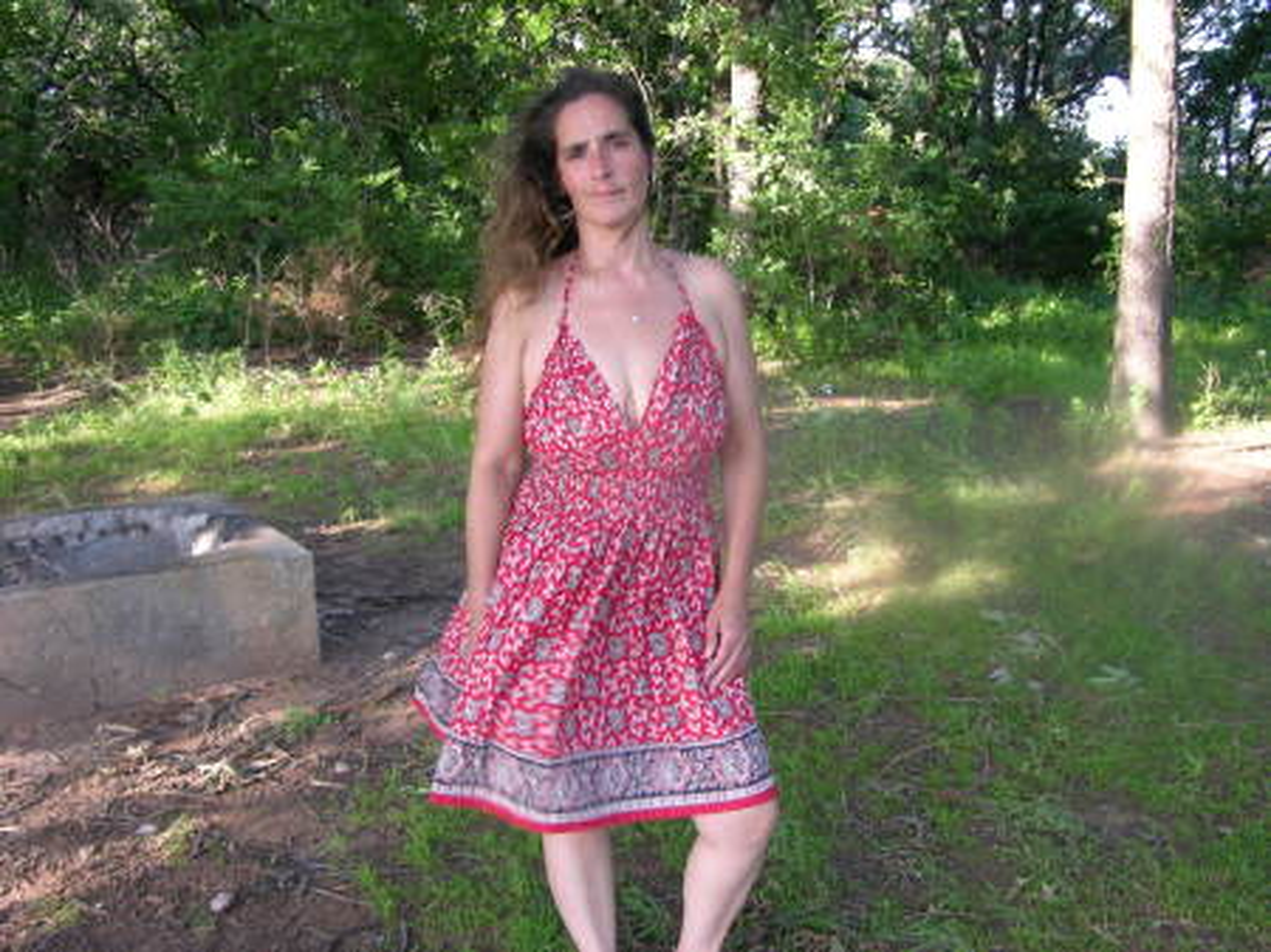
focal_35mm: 35
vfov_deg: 40.7
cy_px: 476
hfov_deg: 52.7
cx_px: 636
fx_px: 1284
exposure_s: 1/40.6
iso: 50
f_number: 3.2
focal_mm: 8.9
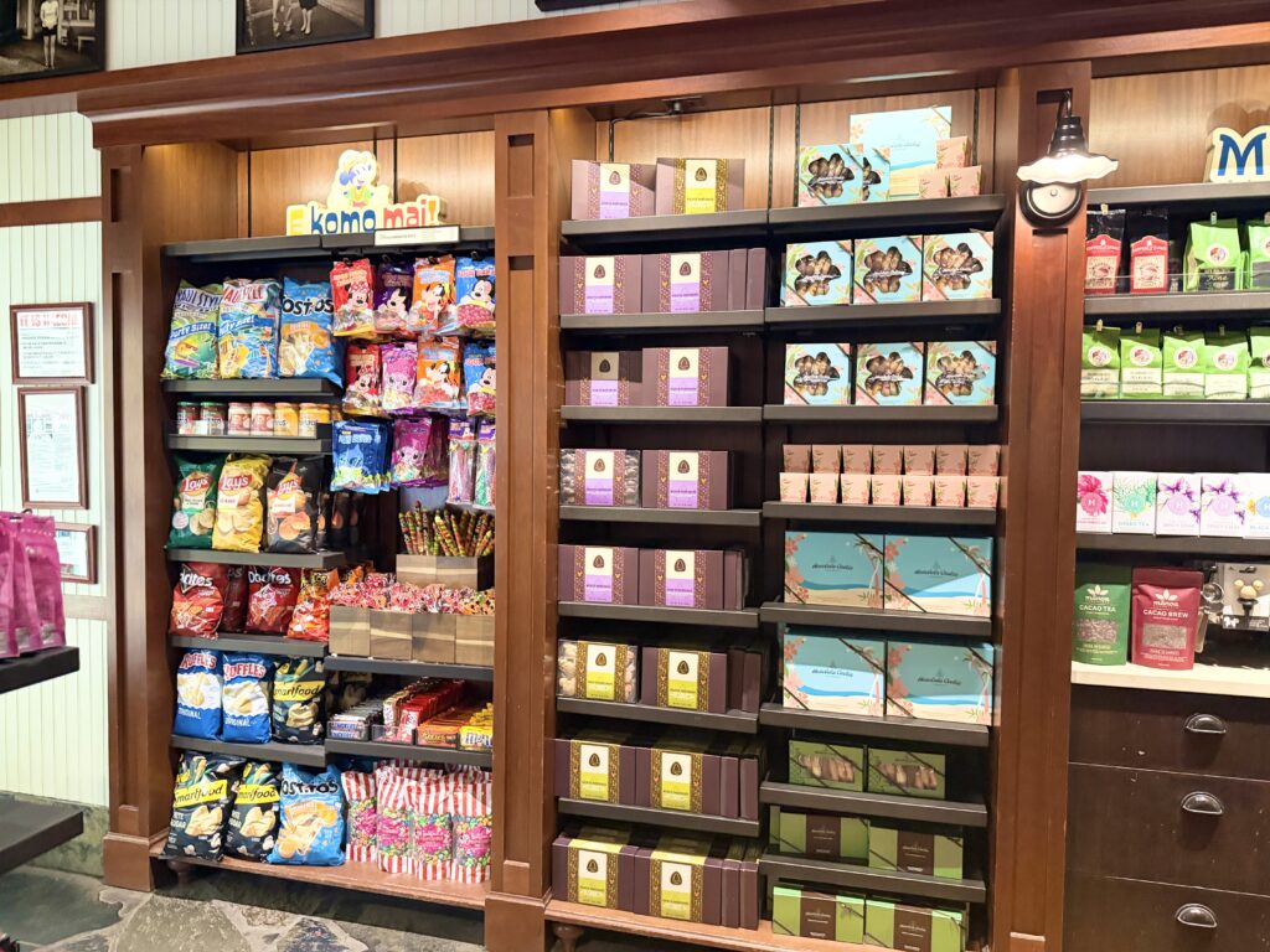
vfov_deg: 56.8
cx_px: 635
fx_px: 881
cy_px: 476
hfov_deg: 71.6
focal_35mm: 24
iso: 800
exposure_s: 1/60
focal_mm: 6.76
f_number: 1.78
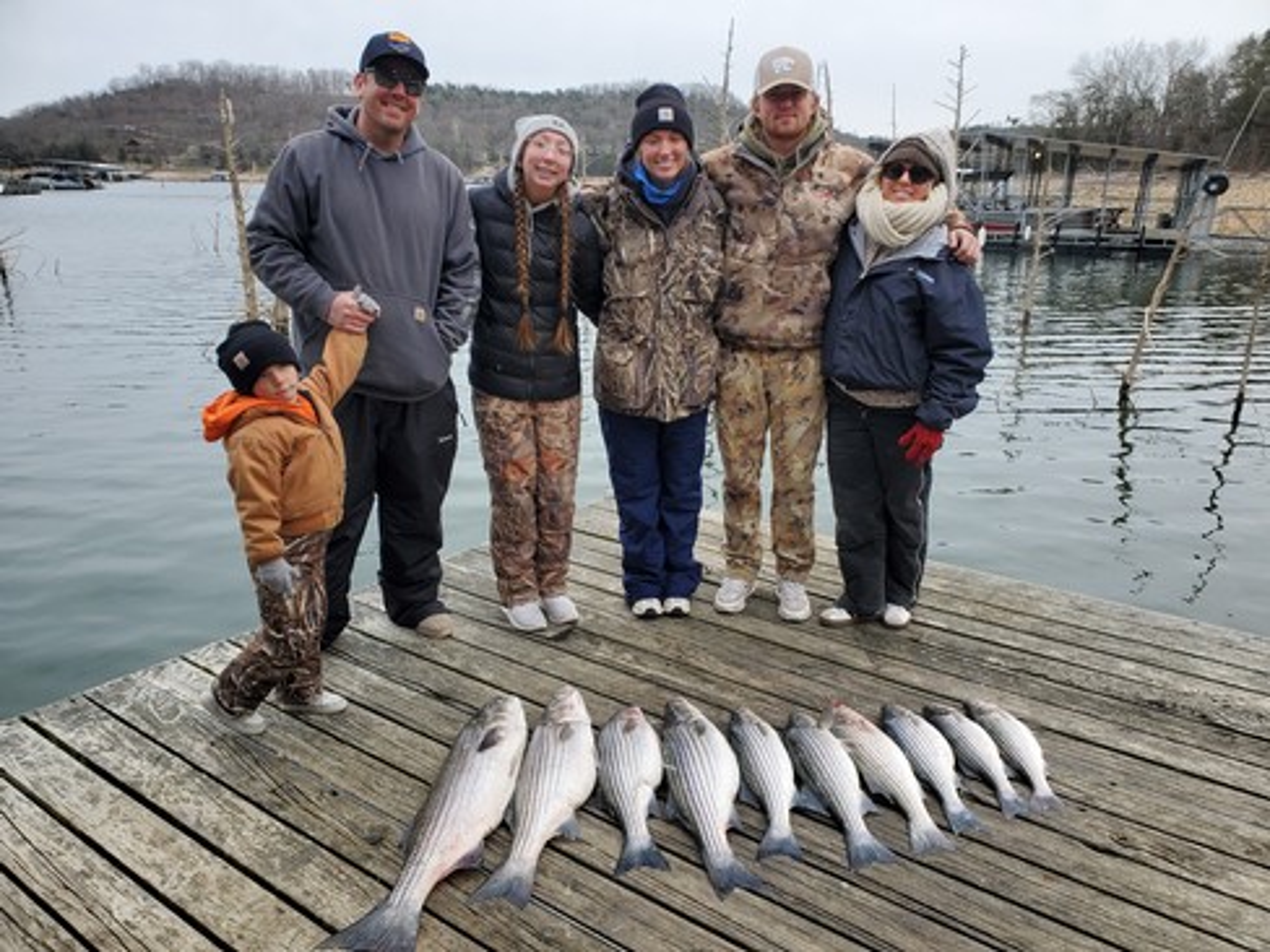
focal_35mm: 26
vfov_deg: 53.1
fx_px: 954
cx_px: 635
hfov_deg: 67.3
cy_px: 476
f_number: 2.4
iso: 50
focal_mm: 4.3
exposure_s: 1/279
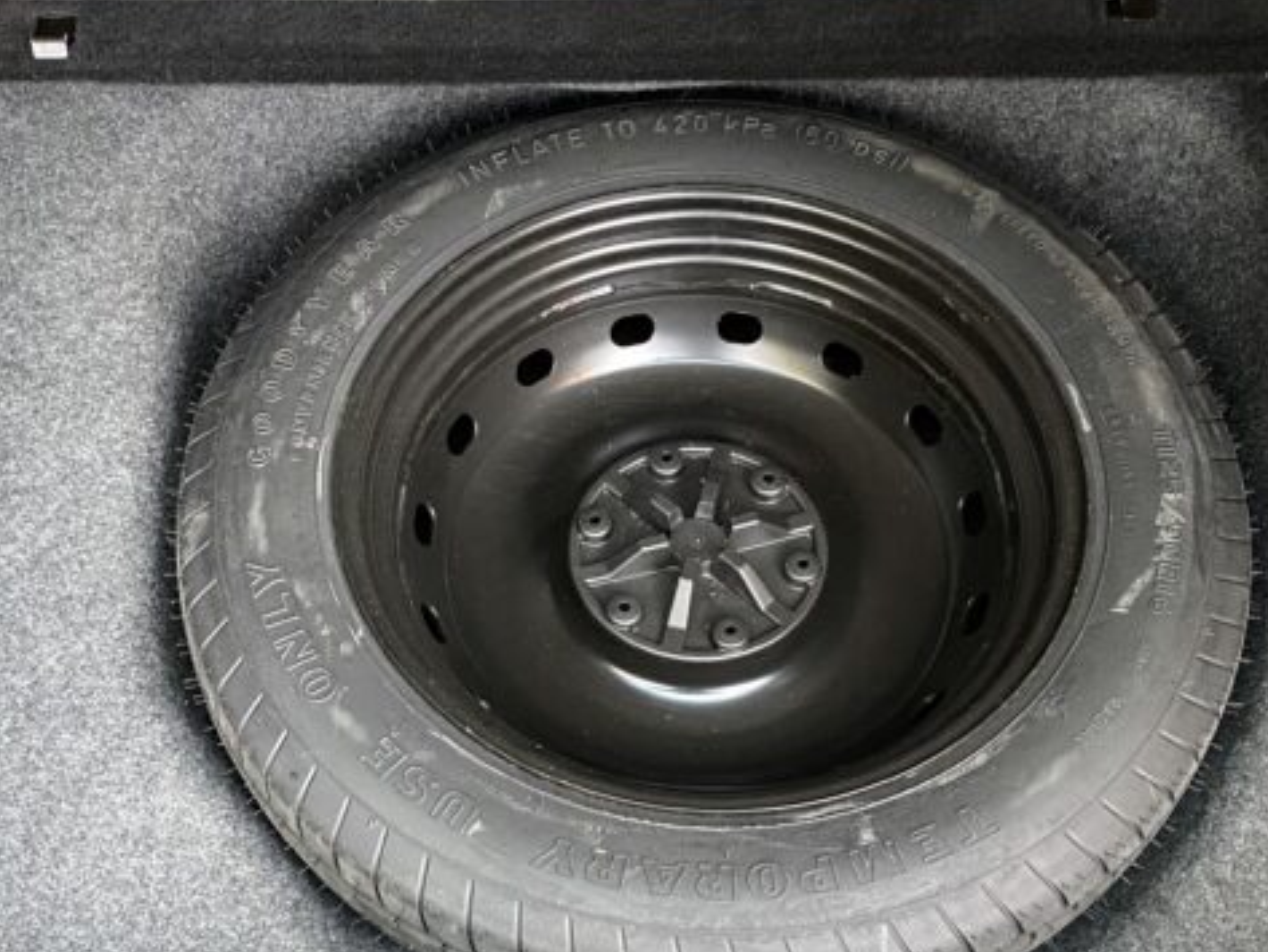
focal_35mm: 44
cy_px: 611
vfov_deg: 32.7
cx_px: 550
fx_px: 1612
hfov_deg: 42.8
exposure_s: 1/35
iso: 640
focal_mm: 4.25
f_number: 1.8
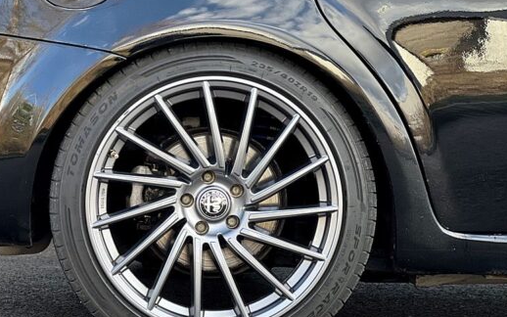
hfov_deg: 16.5
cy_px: 52
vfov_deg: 10.4
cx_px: 143
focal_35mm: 126
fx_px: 1741
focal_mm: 9
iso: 64
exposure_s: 1/121
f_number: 2.8
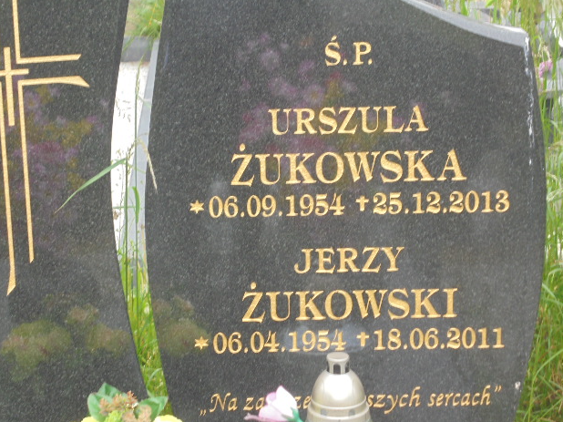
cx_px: 286
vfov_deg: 17.2
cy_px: 208
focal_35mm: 86
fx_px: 1398
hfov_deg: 22.8
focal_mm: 14.9
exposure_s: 1/30
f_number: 6.7
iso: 160
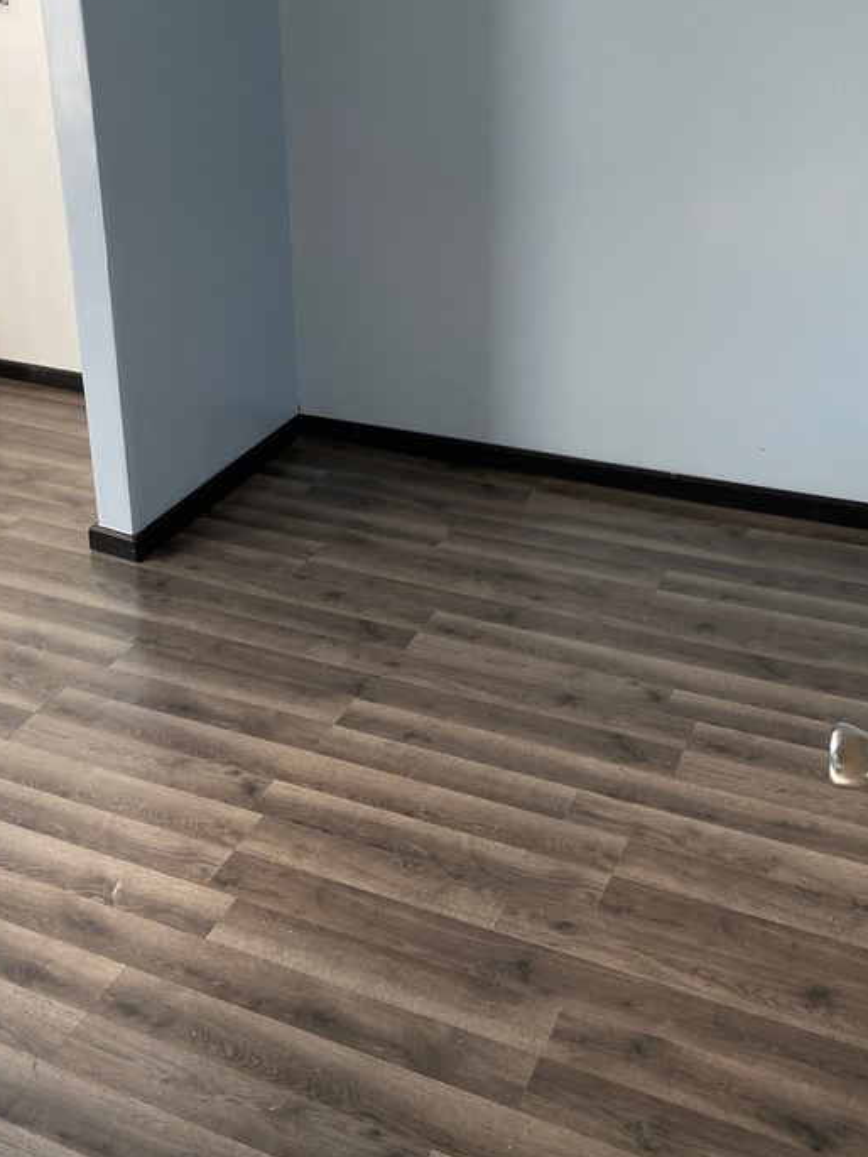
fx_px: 1370
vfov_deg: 44.3
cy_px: 291
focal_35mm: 41
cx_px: 287
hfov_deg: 34.8
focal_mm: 4.25
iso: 100
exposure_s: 1/120
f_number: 1.8
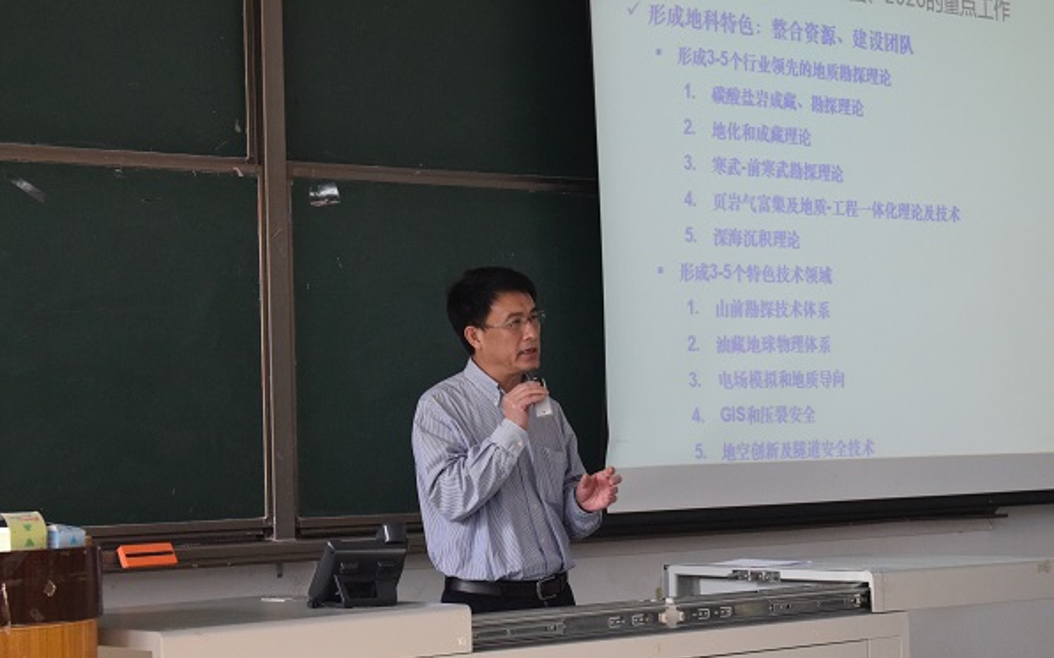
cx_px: 526
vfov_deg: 15.4
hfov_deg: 24.5
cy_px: 348
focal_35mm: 85
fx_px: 2427
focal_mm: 55
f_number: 7.1
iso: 3200
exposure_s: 1/200
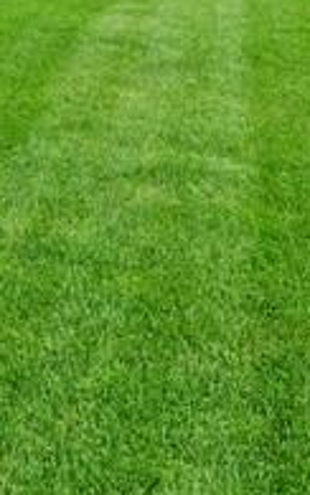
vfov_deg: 24.5
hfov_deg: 16.6
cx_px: -241
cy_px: -239
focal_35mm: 66
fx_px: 892
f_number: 8
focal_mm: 14
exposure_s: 1/30
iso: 220
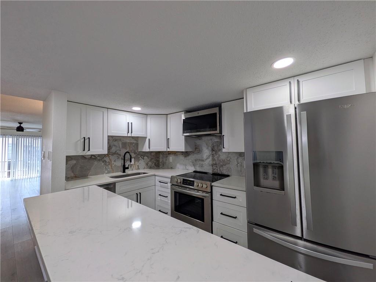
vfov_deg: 85.7
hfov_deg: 102.1
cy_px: 141
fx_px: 152
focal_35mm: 14
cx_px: 188
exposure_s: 1/60
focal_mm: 1.85
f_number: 2.2
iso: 51
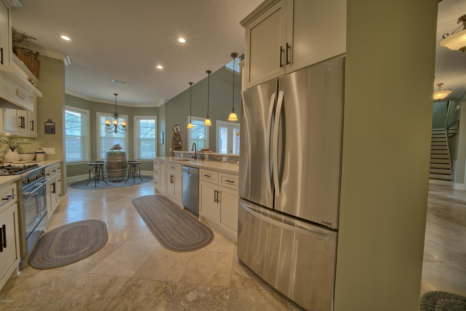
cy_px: 156
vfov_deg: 90.0
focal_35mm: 12
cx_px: 233
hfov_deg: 112.6
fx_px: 155
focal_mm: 12
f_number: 19
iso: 200
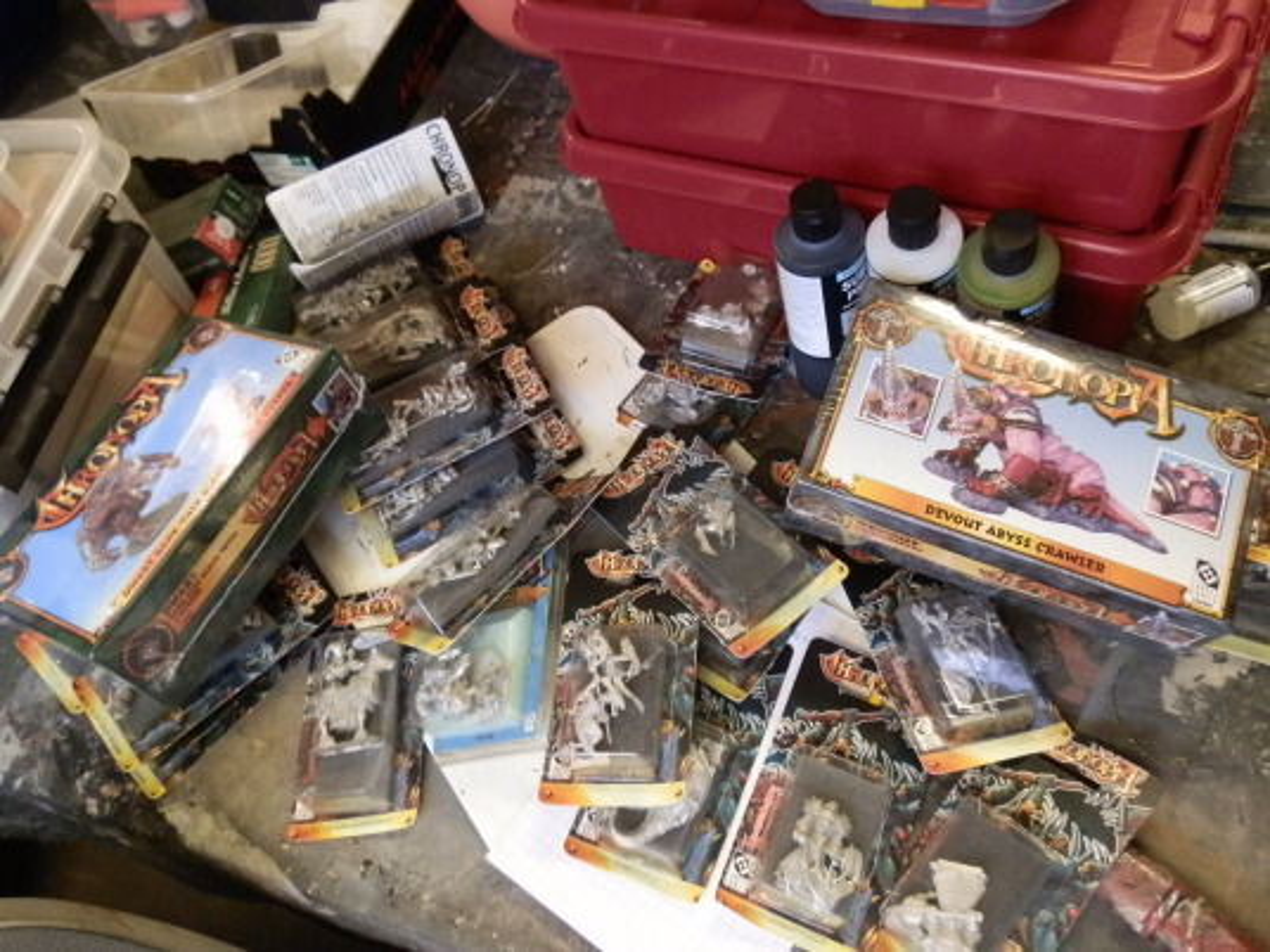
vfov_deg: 49.7
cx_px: 635
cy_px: 476
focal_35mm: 28
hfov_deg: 63.4
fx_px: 1027
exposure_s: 1/30
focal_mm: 5
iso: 400
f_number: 3.1
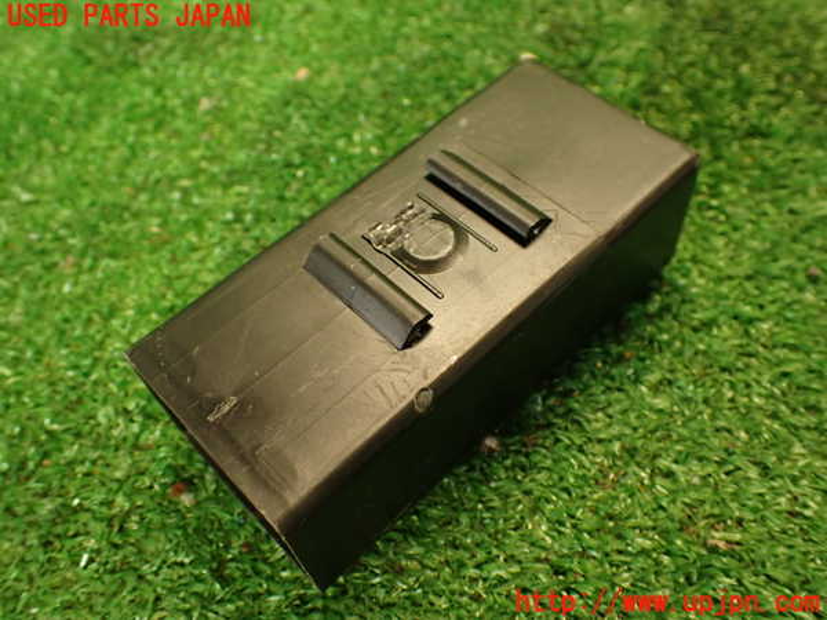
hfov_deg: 56.8
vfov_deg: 44.2
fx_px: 765
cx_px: 414
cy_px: 310
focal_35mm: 32
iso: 400
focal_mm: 5.79
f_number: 2.4
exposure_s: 1/30
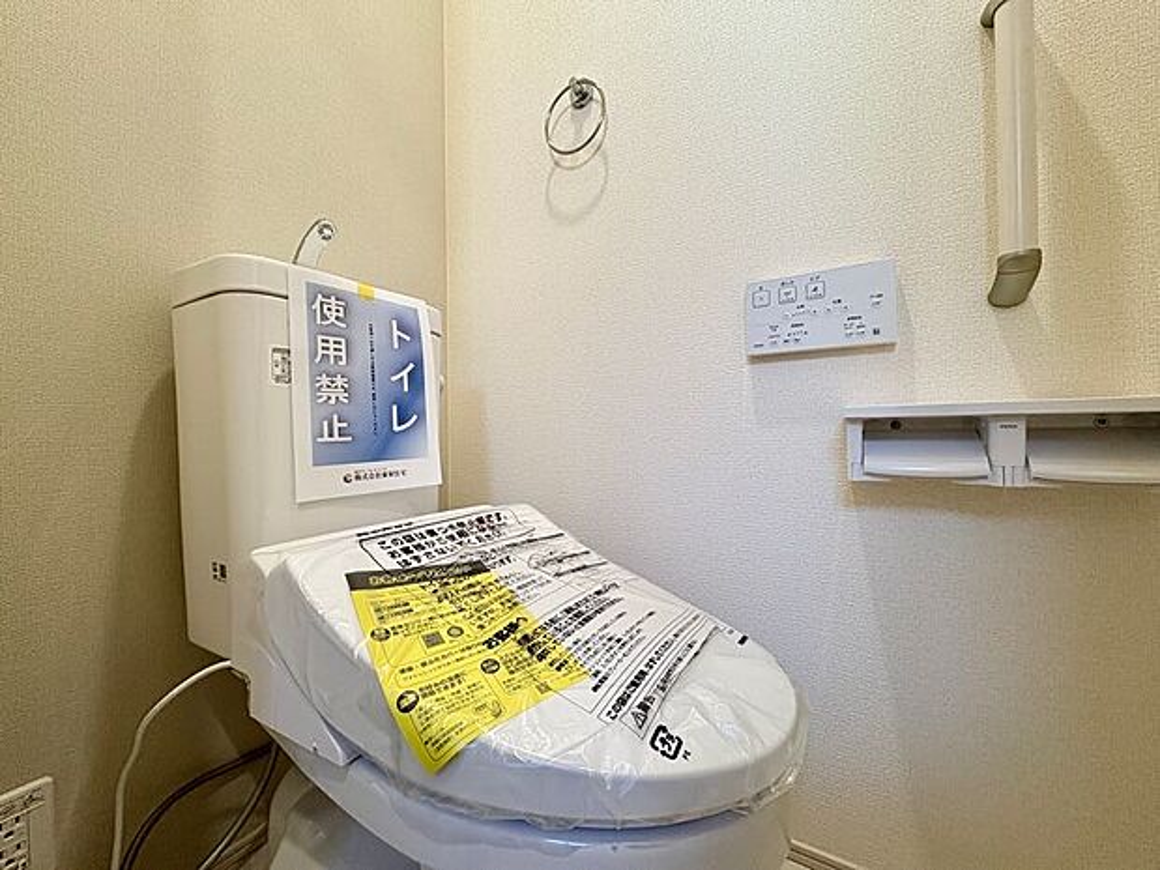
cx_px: 580
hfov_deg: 102.1
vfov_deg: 85.7
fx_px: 469
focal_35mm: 14
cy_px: 435
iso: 125
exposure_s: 1/50
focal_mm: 2.22
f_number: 2.2
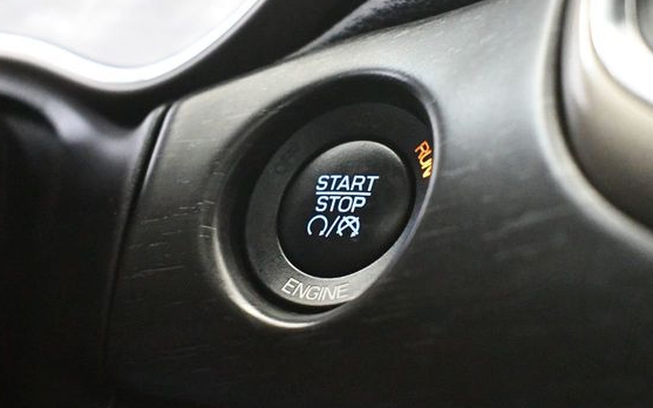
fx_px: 1085
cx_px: 341
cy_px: 222
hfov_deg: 33.5
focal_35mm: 61
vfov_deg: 21.3
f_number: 4
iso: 12800
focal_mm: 26
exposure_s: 1/60
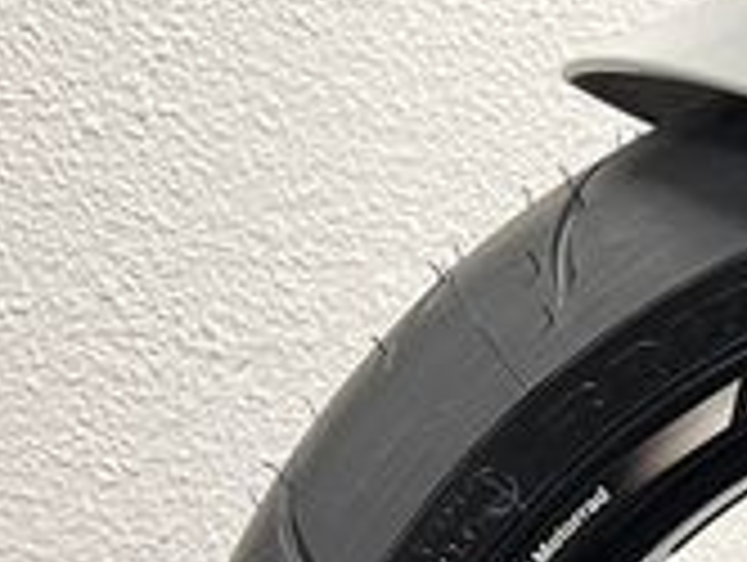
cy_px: 976
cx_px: 1071
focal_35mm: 100
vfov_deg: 13.5
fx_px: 2161
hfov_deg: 17.8
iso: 250
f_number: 1.6
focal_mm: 5.1
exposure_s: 1/50
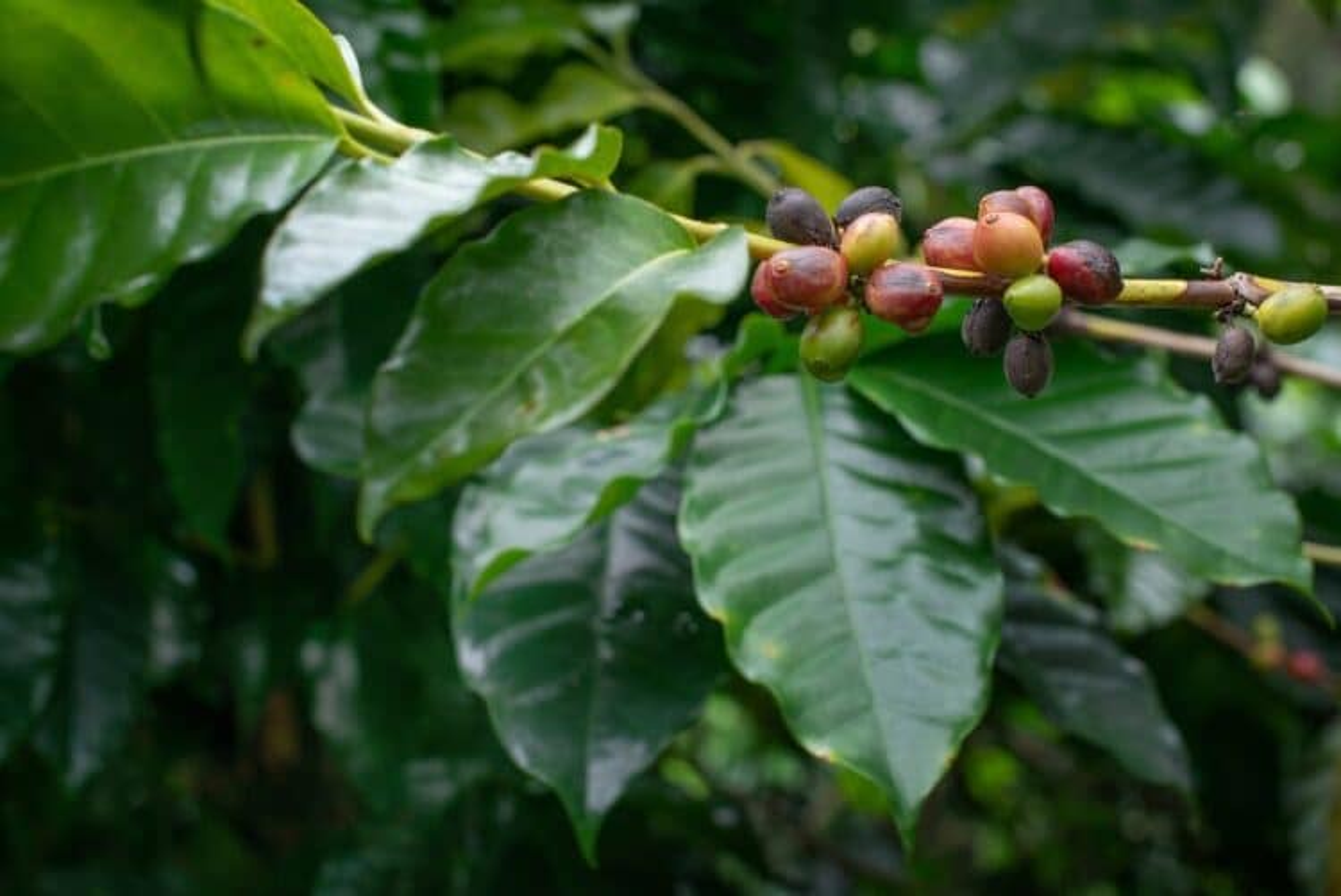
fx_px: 1864
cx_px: 670
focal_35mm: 50
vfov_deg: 27.0
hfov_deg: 39.6
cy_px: 448
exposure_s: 1/125
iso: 160
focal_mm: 50
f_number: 8
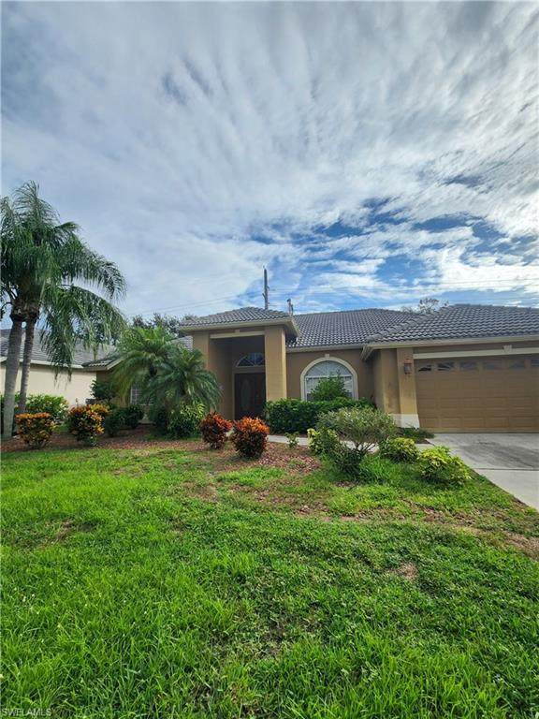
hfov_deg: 89.9
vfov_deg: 106.2
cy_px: 360
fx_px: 270
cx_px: 270
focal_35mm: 13
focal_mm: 2.2
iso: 50
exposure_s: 1/2859
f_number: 2.2
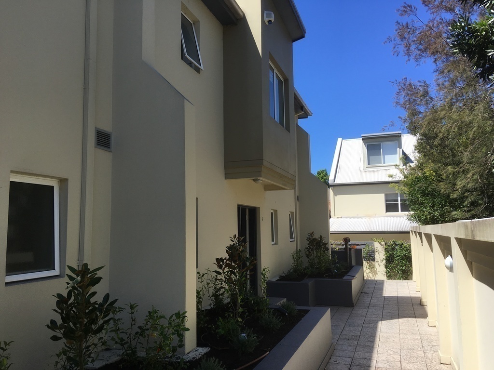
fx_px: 414
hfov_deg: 61.7
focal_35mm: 29
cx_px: 247
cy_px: 185
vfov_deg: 48.2
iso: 25
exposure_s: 1/999
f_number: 2.2
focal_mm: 4.15
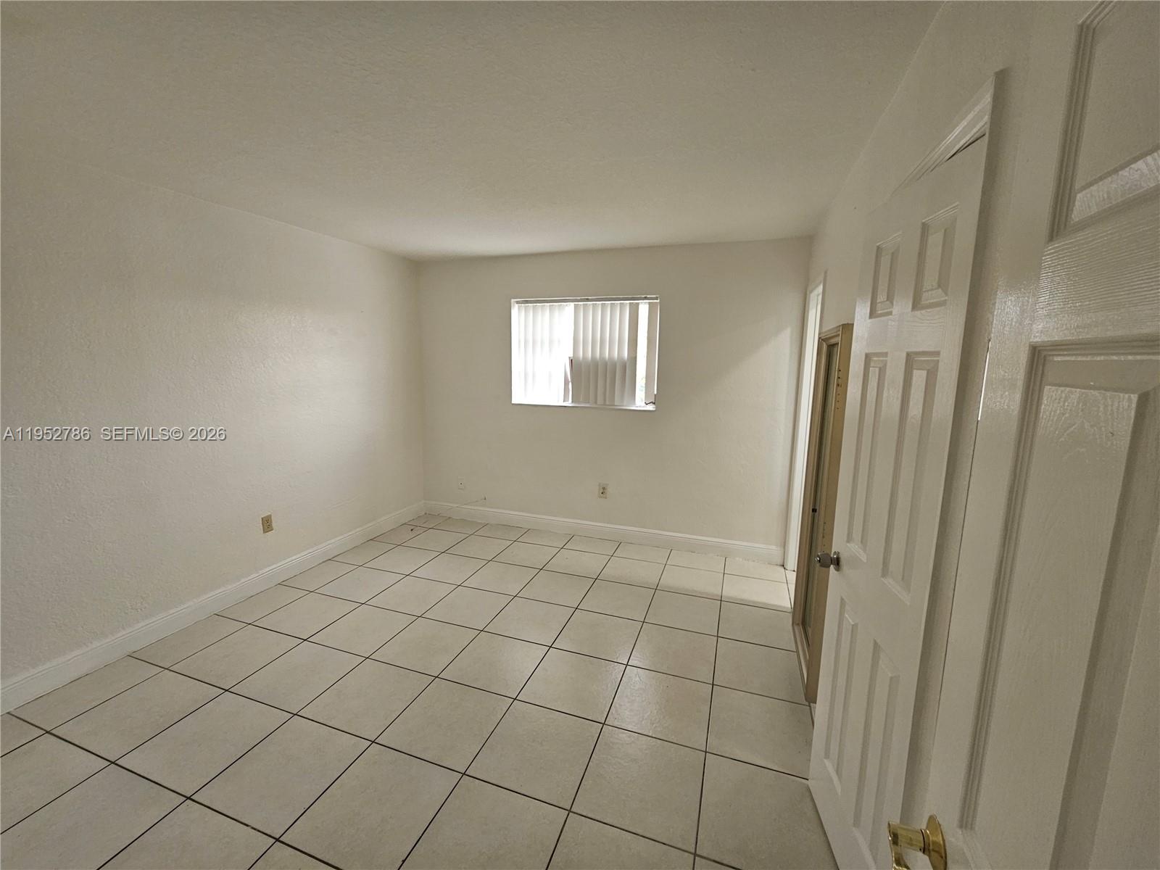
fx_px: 436
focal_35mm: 13
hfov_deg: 106.2
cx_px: 580
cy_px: 435
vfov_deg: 89.9
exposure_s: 1/60
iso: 100
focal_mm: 2.2
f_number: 2.2
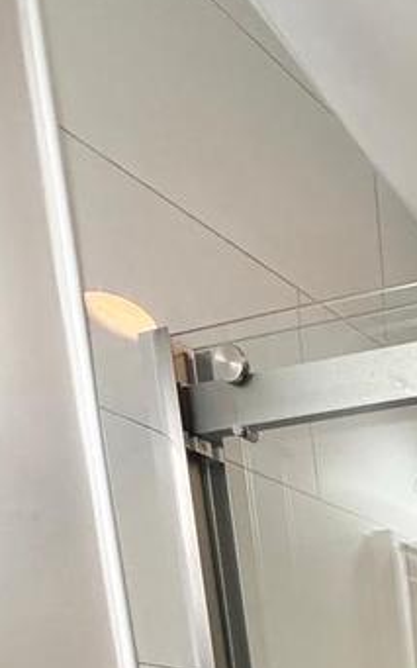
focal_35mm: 47
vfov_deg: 27.3
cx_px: 774
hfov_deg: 19.5
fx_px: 855
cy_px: 1030
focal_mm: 2.22
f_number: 2.2
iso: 250
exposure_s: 1/120
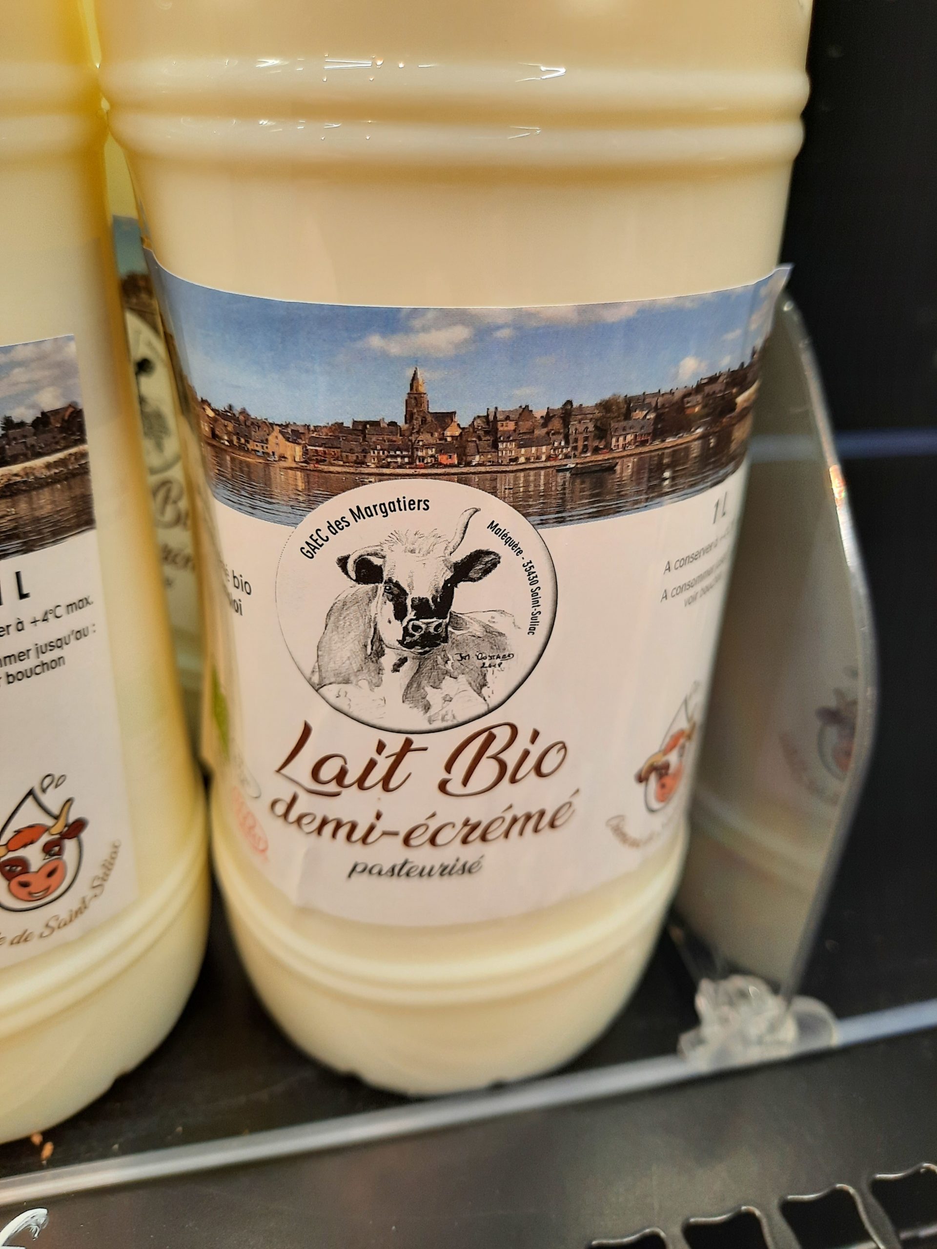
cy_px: 624
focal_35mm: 25
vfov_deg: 69.4
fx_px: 902
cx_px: 468
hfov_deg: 54.9
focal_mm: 4.6
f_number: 2
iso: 64
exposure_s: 1/50
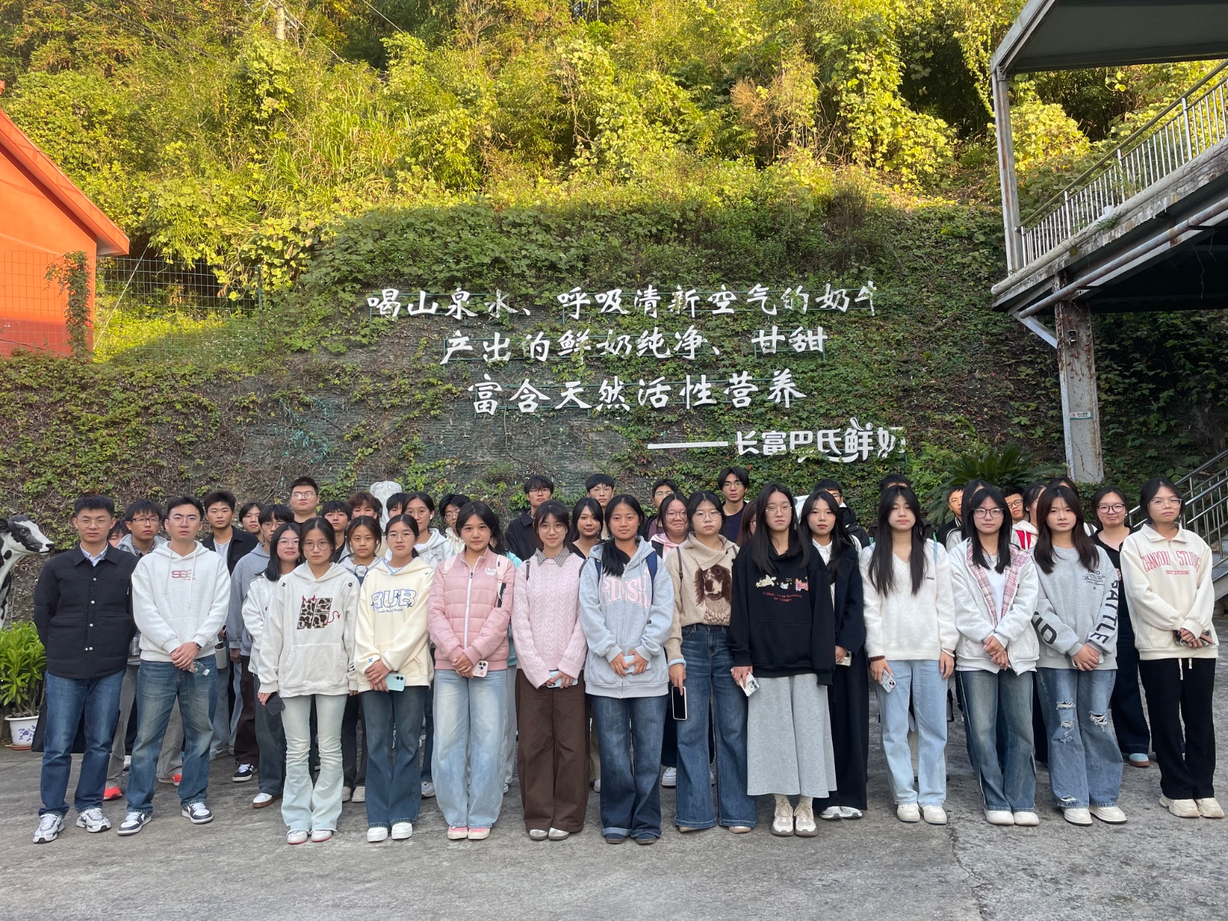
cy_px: 460
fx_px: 922
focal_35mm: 26
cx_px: 614
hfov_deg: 67.3
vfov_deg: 53.1
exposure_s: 1/197
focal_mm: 4.2
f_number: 1.6
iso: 32
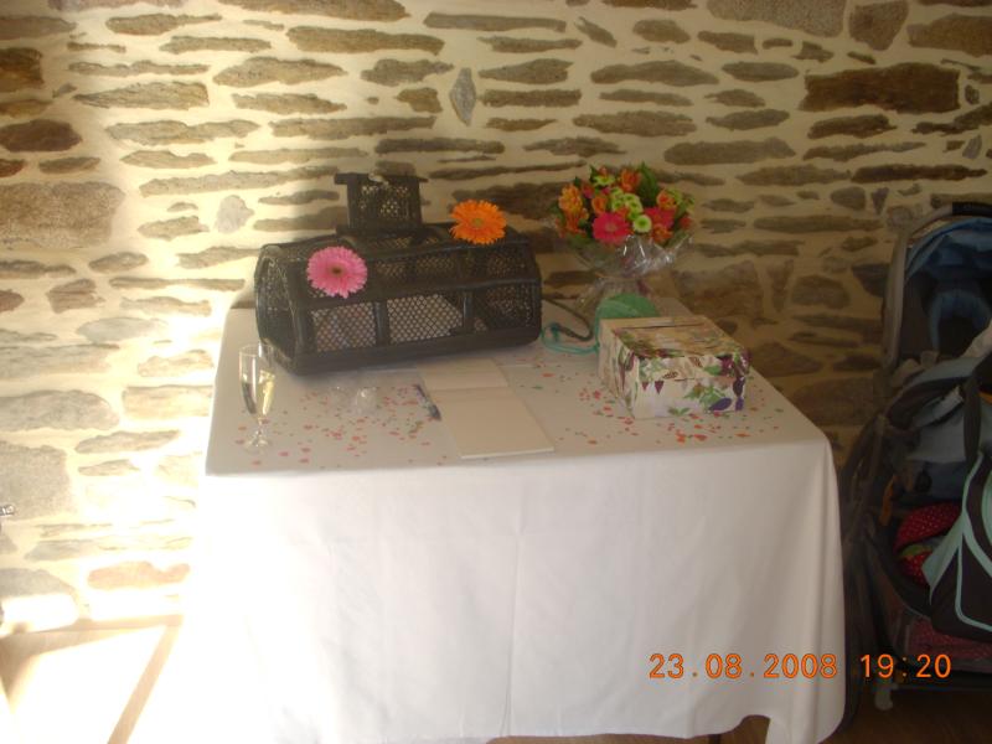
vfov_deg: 37.7
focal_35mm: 38
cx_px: 496
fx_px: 1089
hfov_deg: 49.0
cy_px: 372
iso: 100
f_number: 3.3
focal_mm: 6.3
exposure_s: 1/60
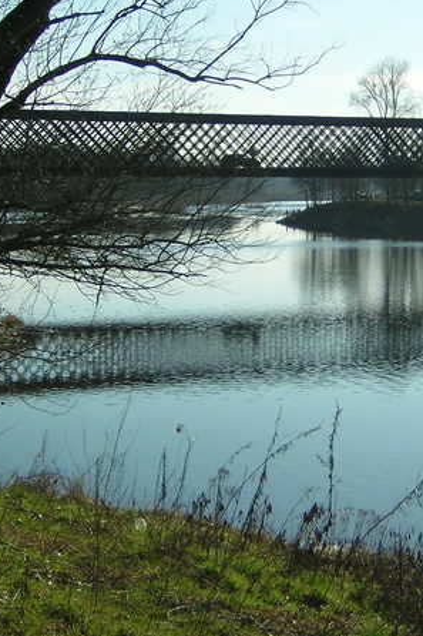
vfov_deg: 20.8
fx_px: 1728
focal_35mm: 98
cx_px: 360
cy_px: 317
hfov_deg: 13.9
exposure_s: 1/967
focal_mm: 9.1
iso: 100
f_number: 3.6
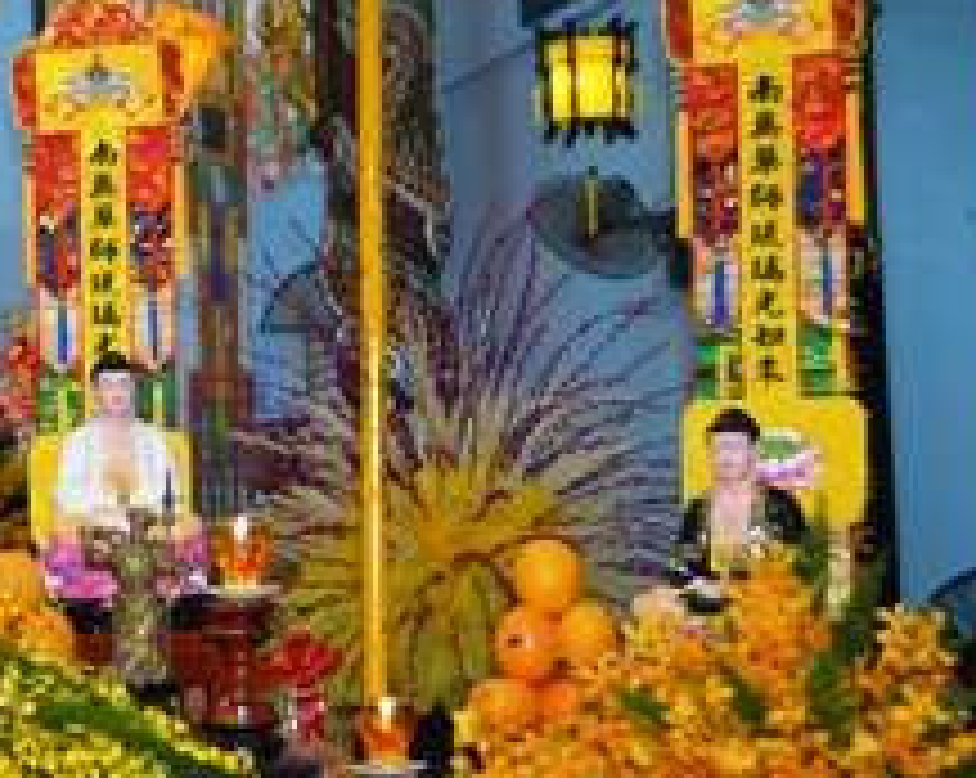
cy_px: 513
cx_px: -337
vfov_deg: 14.2
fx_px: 3115
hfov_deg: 16.7
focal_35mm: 108
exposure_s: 1/60
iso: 640
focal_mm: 26
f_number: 4.2
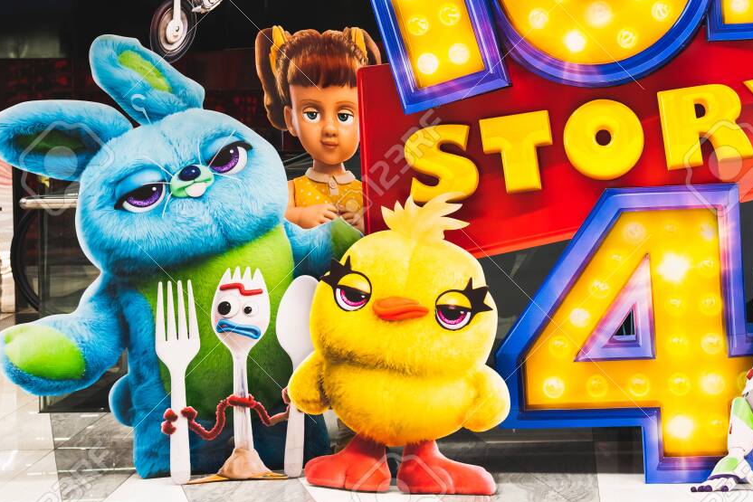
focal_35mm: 50
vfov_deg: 26.7
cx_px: 558
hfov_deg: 38.6
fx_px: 1046
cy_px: 132
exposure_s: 1/8
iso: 500
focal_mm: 32
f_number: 5
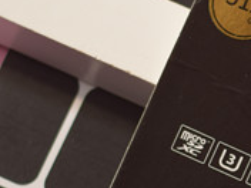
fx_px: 2081
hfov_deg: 6.9
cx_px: 282
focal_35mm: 287
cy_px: 234
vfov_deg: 5.2
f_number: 2.8
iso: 400
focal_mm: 50
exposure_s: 1/160
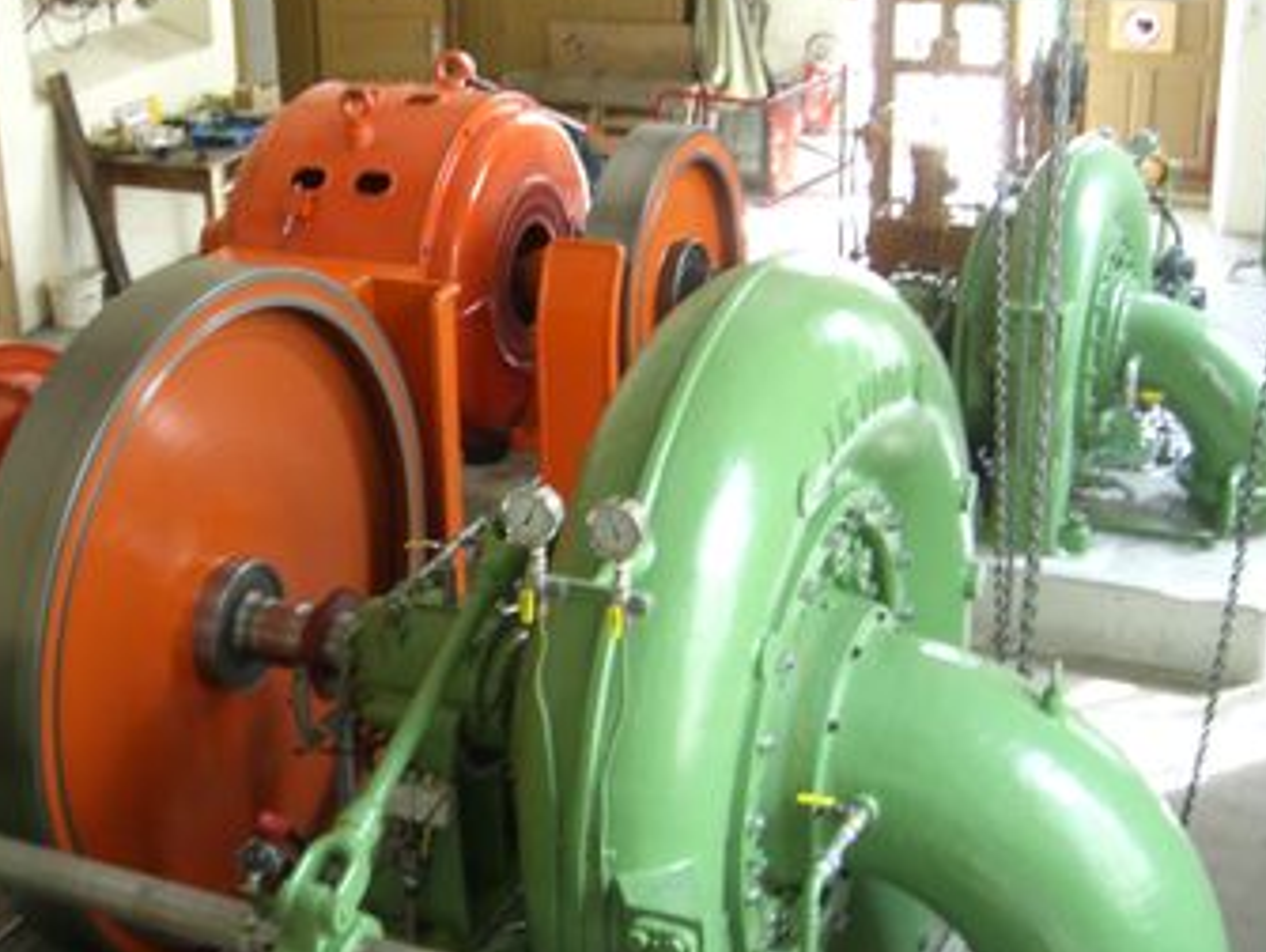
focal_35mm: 58
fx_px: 2123
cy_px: 548
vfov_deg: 25.3
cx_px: 495
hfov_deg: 33.1
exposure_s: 1/13
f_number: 2.7
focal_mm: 6.2
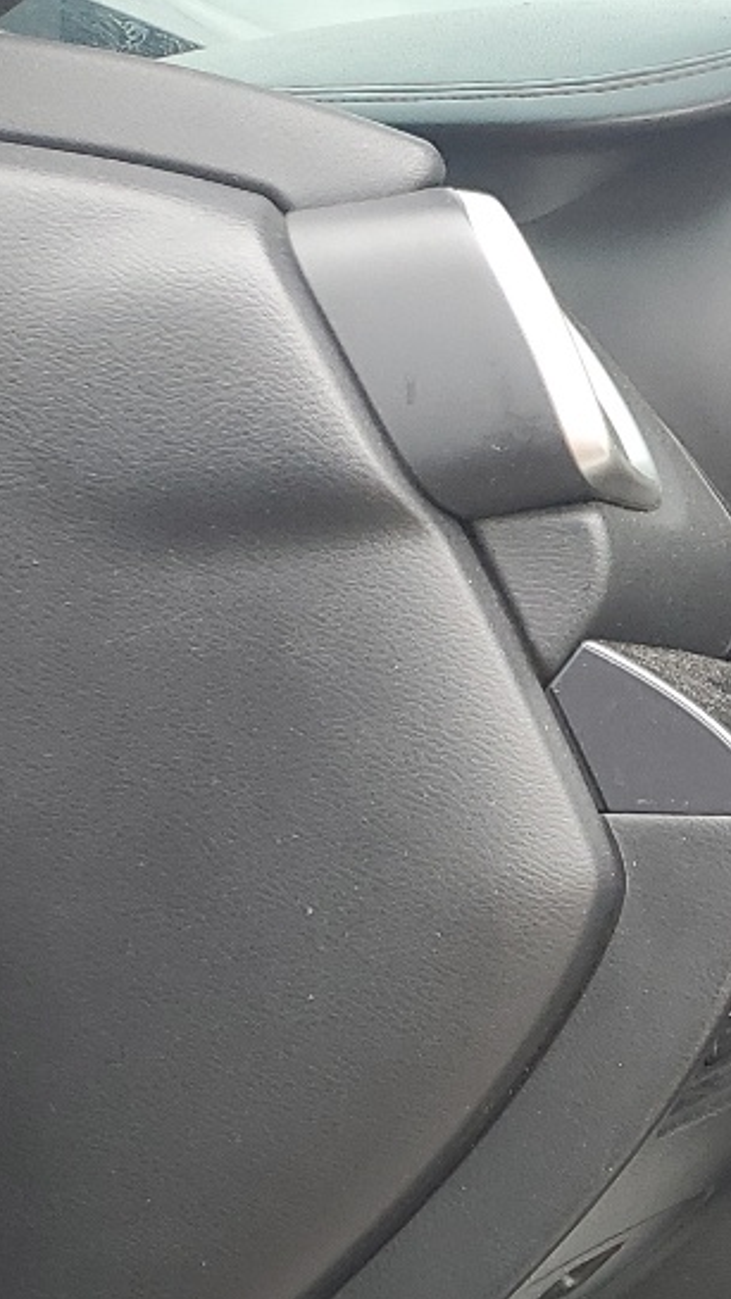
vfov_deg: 24.9
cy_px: 1156
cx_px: 1764
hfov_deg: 11.8
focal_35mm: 83
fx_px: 2861
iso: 50
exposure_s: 1/217
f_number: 1.5
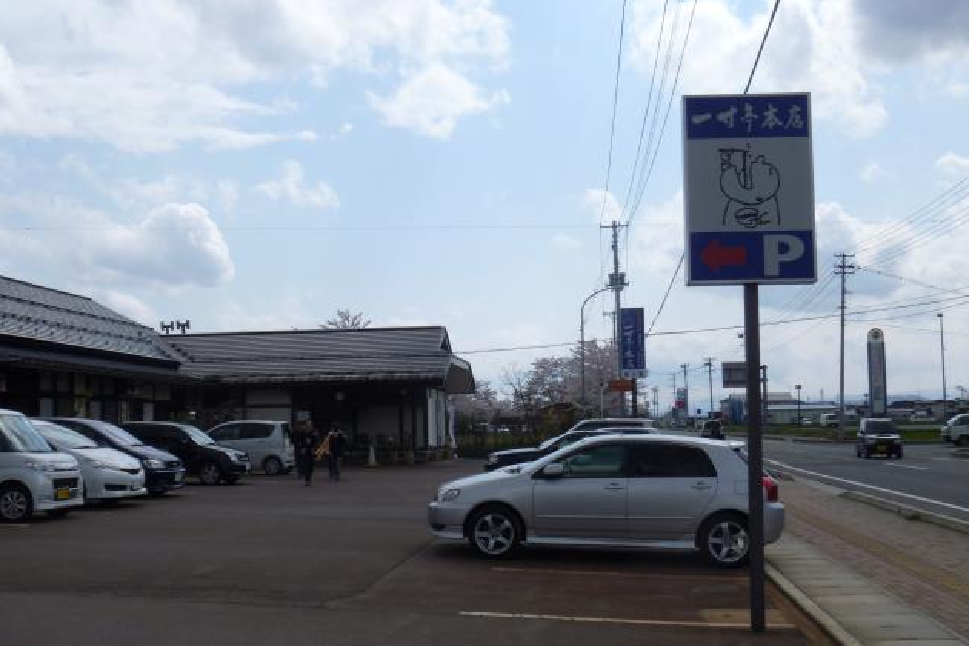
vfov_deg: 35.9
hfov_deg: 51.9
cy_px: 363
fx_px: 996
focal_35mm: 37
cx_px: 488
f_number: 5.6
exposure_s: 1/640
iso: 80
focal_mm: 6.3
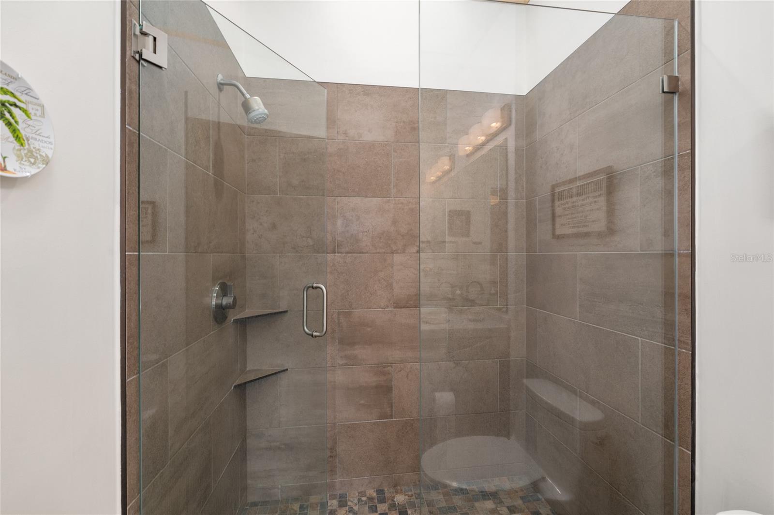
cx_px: 387
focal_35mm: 15
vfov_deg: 77.3
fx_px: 322
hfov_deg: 100.4
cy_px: 258
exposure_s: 1/5
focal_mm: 15
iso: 400
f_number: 7.1
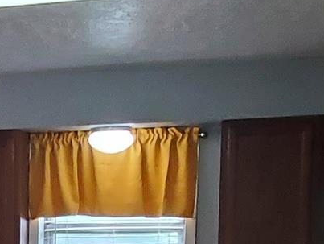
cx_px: -121
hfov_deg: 18.2
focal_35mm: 99
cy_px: 402
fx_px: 927
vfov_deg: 13.7
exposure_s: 1/60
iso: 160
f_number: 2.2
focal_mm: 1.8
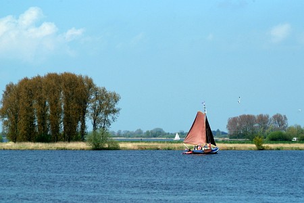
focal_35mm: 188
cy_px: 102
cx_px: 152
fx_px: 1587
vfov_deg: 7.3
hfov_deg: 10.9
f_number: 6
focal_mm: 125
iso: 200
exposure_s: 1/1500
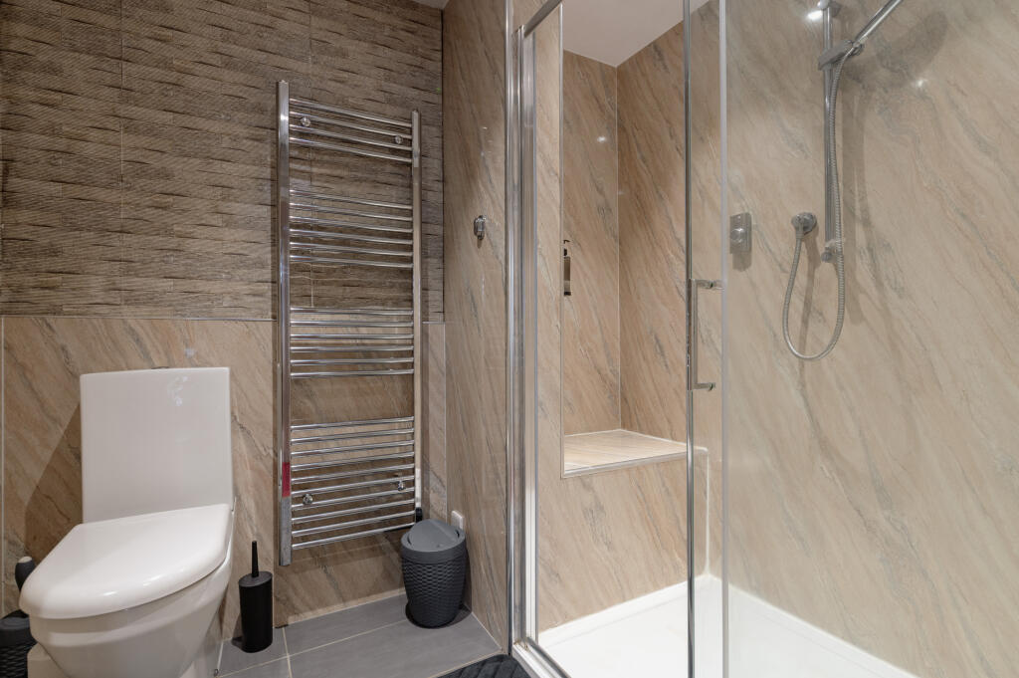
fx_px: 481
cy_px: 339
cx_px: 510
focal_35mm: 17
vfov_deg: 70.3
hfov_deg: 93.3
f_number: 8
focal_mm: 17
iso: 400
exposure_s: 1/4
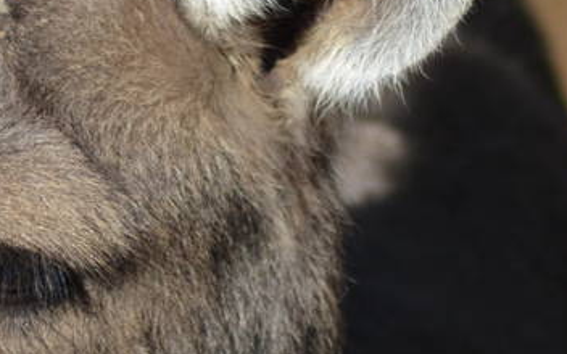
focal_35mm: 1076
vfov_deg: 1.2
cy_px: 314
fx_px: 16632
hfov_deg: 2.0
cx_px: 253
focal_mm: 155
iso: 400
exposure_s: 1/1000
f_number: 4.5
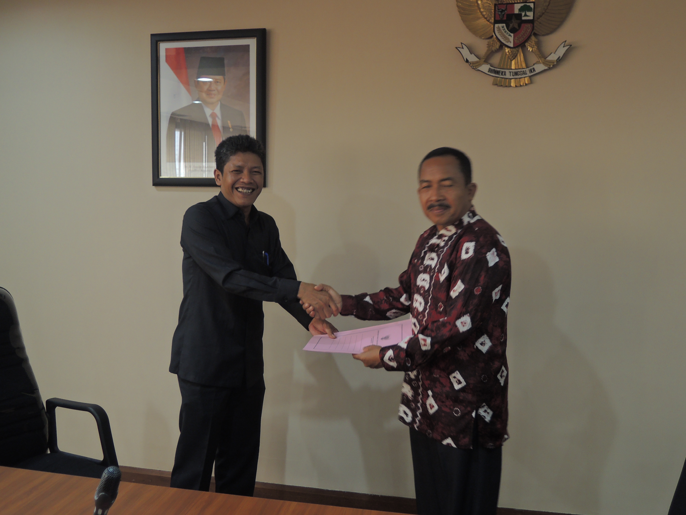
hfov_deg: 58.4
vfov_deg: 45.4
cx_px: 343
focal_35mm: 31
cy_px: 258
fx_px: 614
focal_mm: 5.5
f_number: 2.1
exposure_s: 1/15
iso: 140
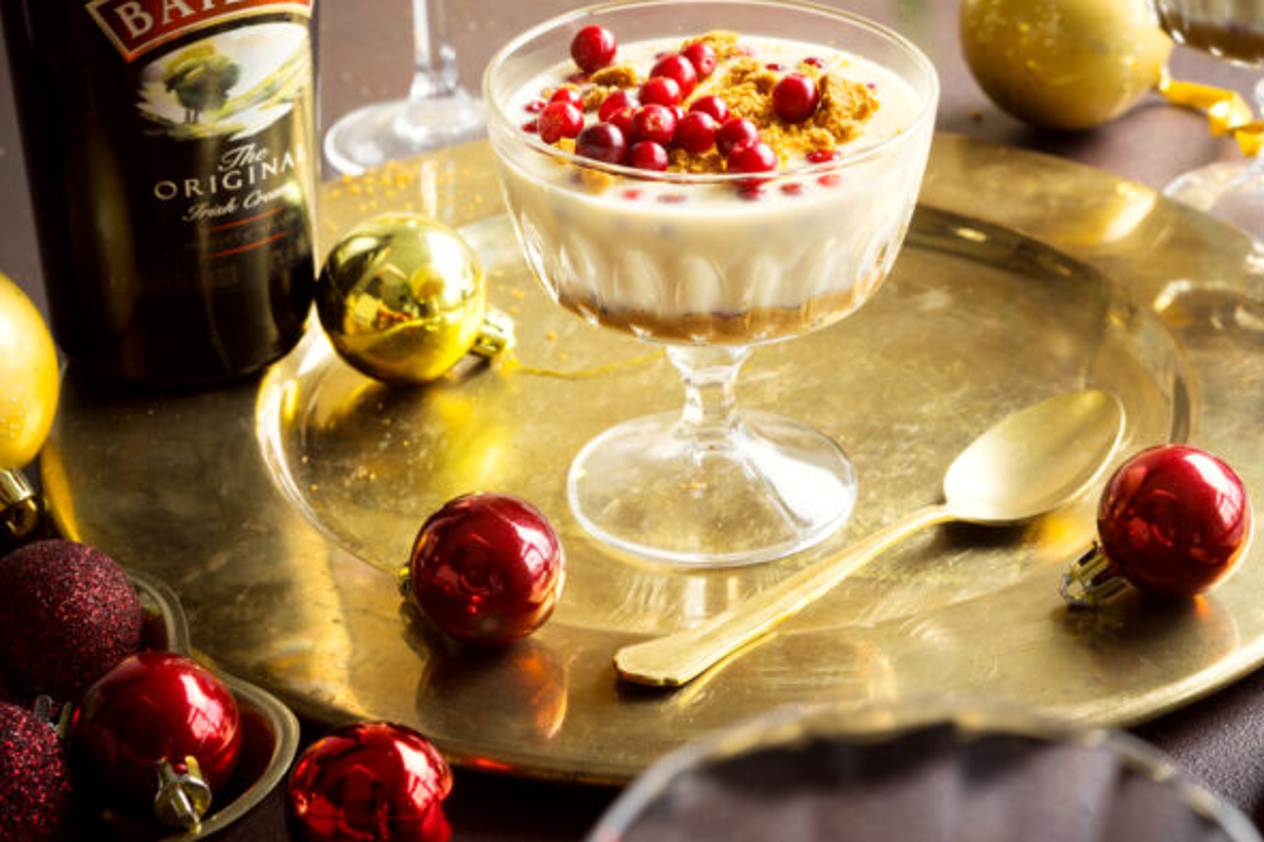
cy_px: 346
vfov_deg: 17.5
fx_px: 2738
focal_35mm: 78
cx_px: 712
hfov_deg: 26.0
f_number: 13
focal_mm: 60
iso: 200
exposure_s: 1/15
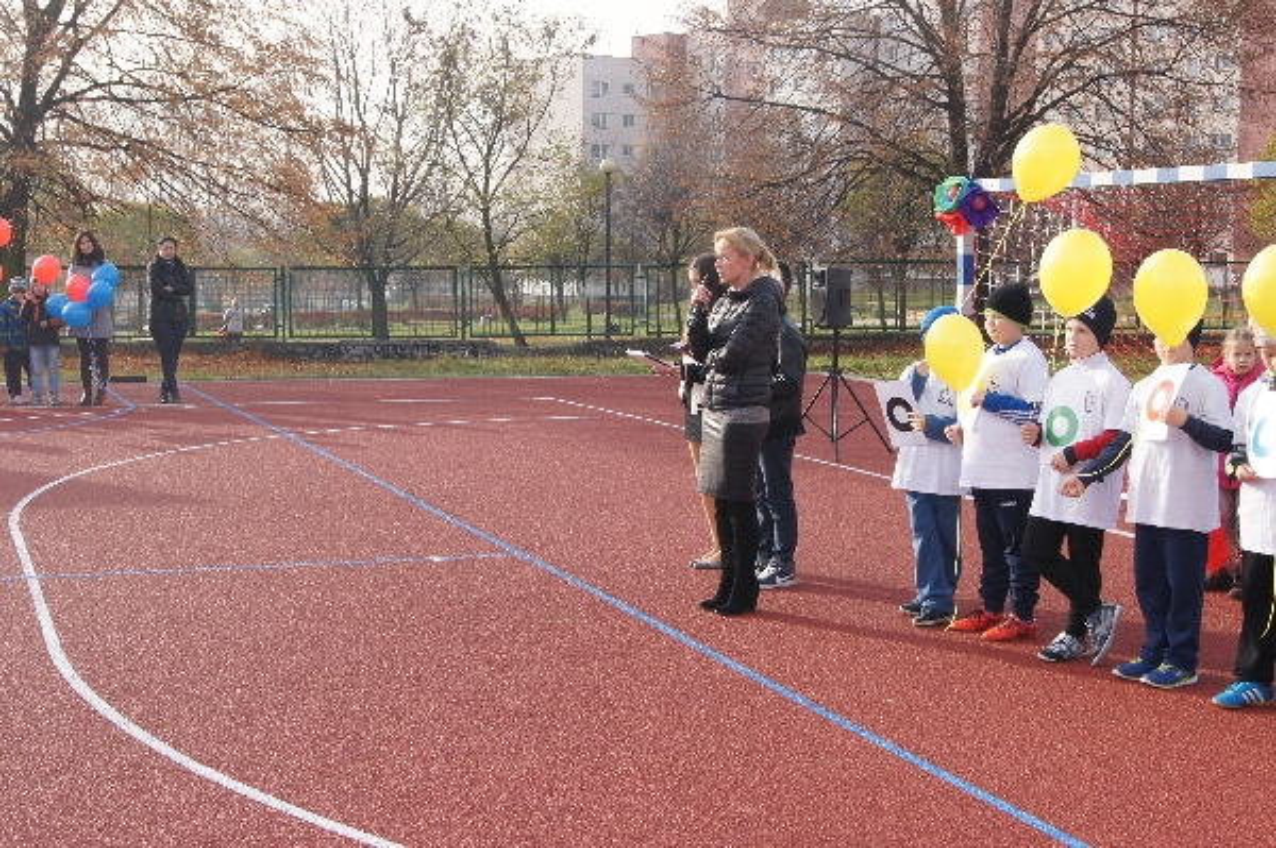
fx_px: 1859
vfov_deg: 25.7
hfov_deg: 37.9
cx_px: 638
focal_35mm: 52
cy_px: 424
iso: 200
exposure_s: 1/160
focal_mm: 35
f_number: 11
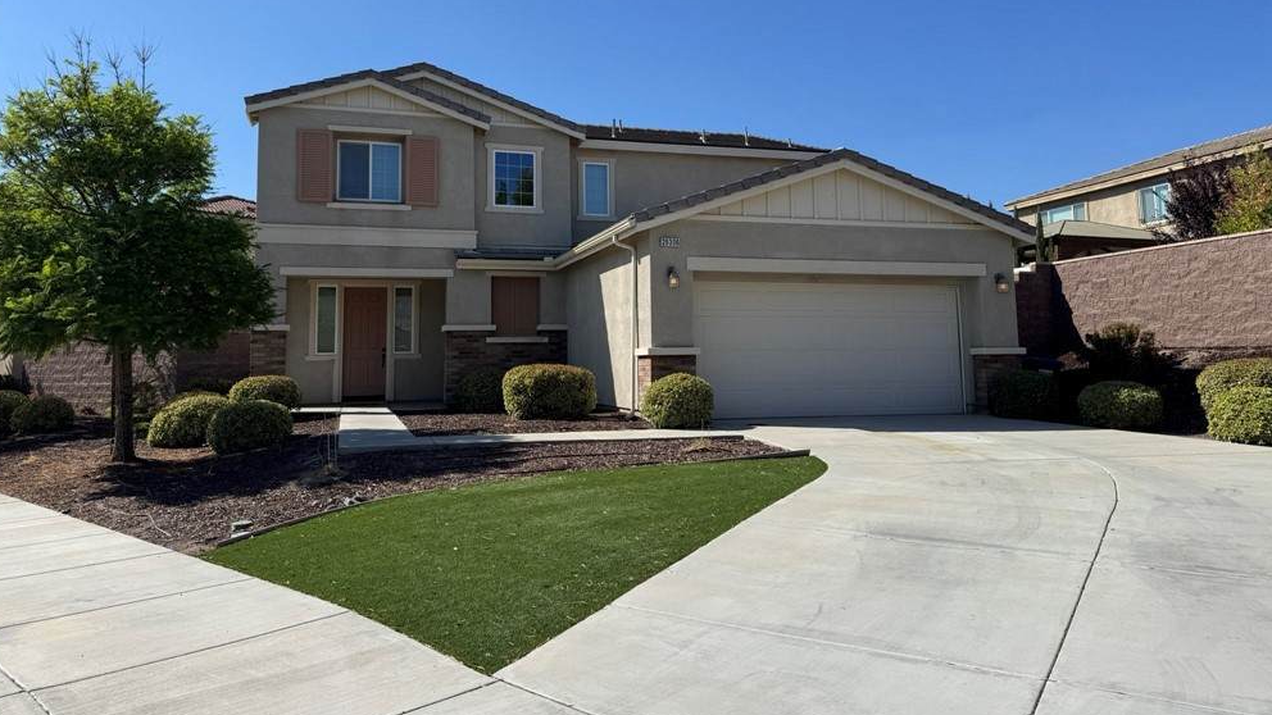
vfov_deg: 42.6
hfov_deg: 69.9
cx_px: 639
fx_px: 911
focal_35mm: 27
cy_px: 272
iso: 80
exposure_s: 1/5814
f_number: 1.78
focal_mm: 6.76
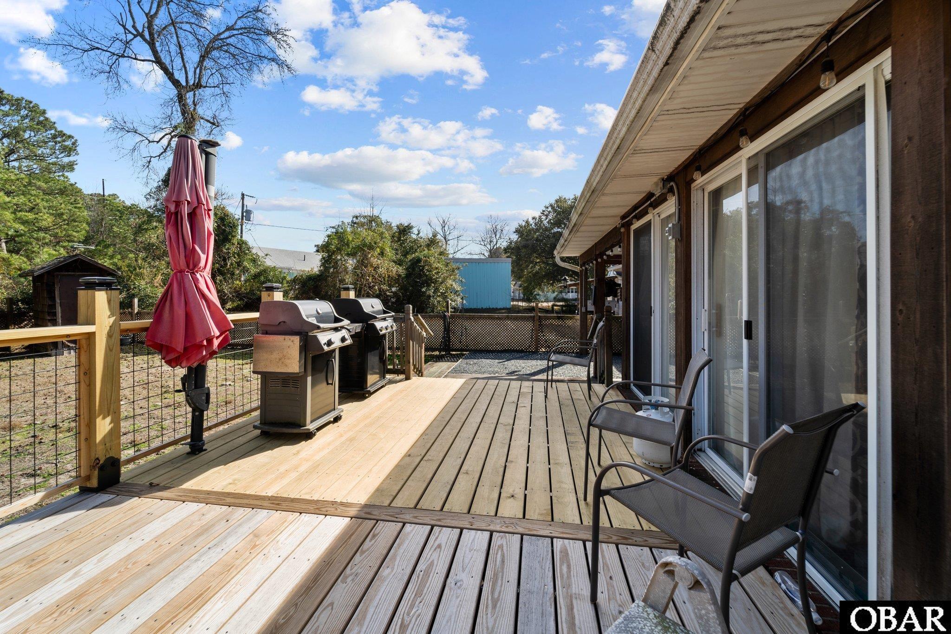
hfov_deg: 104.3
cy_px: 317
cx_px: 476
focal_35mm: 14
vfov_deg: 81.2
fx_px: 370
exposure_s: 1/200
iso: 100
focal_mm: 14
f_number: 8
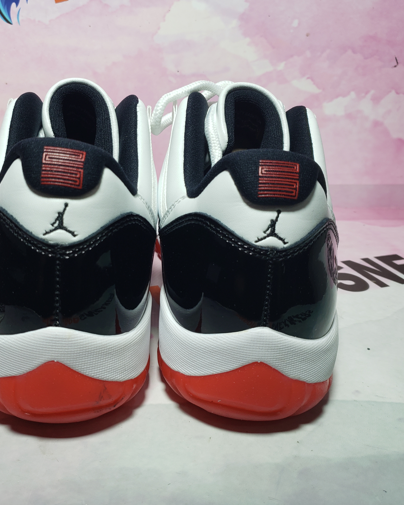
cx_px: 151
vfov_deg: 52.8
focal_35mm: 34
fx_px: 508
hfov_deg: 43.0
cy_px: 252
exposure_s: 1/419
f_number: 1.5
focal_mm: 4.3
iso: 50
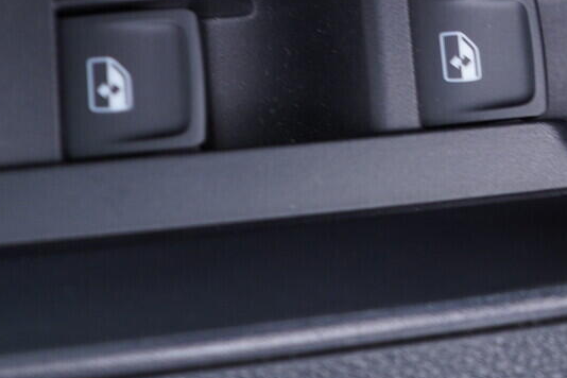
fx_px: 1528
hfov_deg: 20.5
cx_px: 527
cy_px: -82
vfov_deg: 13.7
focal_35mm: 97
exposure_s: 1/40
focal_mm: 24
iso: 250
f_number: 2.8
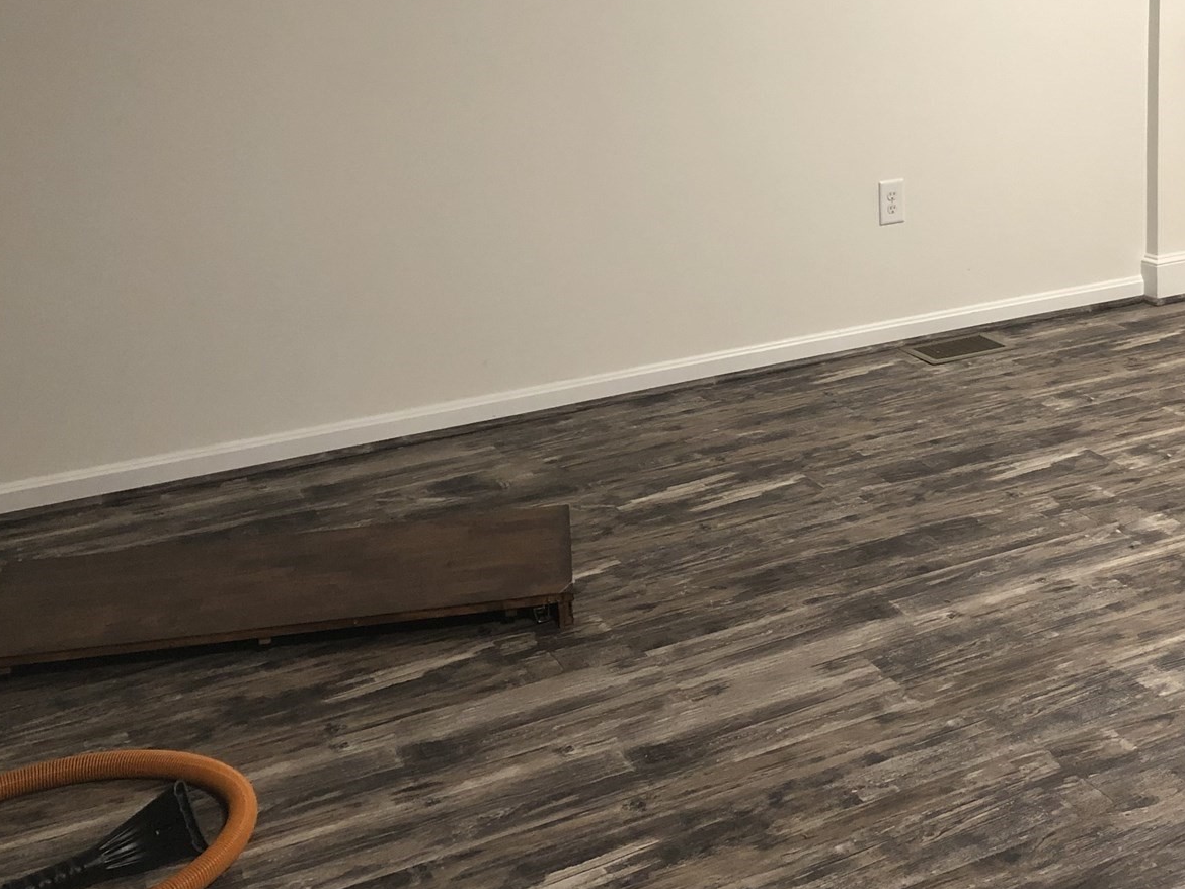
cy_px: 179
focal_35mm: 49
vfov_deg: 29.0
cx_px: 881
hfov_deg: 38.0
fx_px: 1678
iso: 100
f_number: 1.8
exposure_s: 1/15
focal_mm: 4
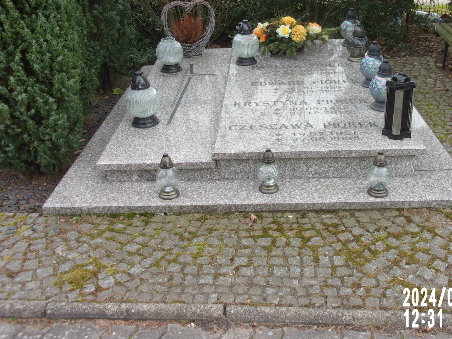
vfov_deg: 36.6
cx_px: 267
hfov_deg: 47.6
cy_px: 124
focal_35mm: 39
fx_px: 509
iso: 80
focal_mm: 5.1
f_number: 3.9
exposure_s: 1/140
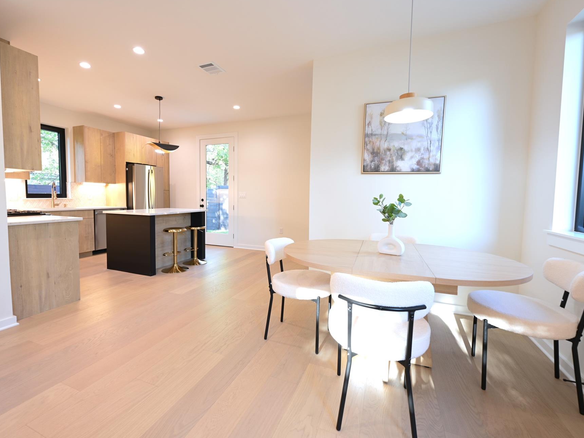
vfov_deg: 78.1
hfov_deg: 94.3
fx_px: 270
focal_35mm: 16
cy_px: 211
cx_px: 271
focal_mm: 14
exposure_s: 1/8
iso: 80
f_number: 5.6
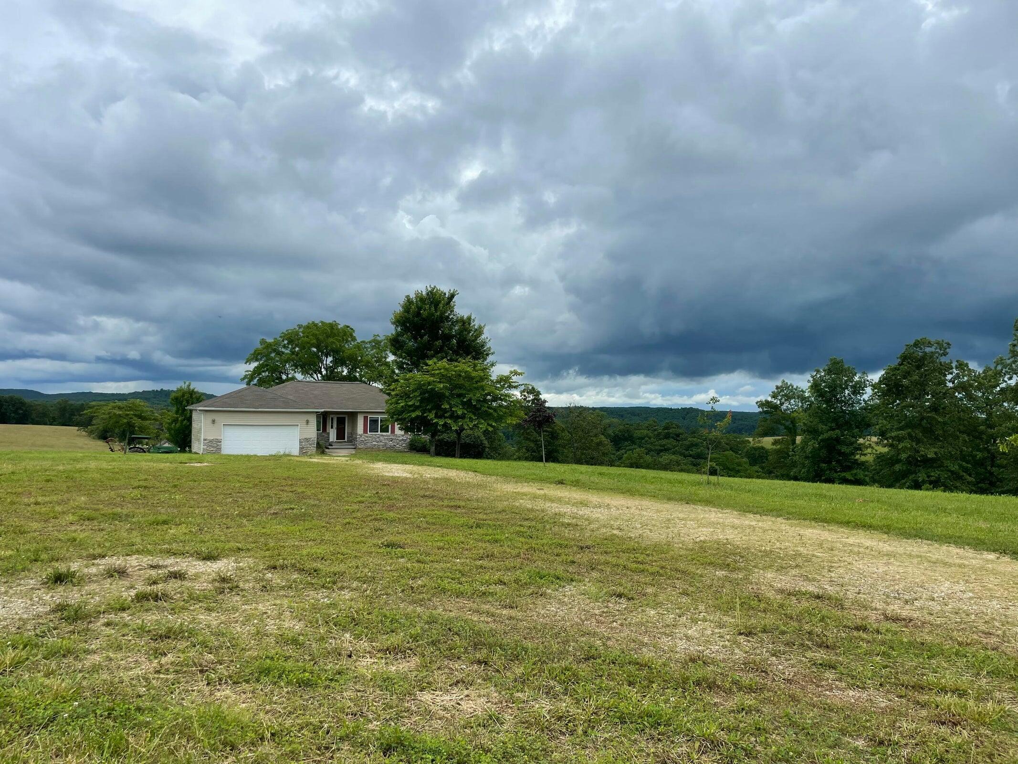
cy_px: 382
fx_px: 765
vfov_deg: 53.1
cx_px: 509
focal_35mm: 26
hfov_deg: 67.3
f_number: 1.6
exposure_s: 1/4132
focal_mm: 4.2
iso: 32
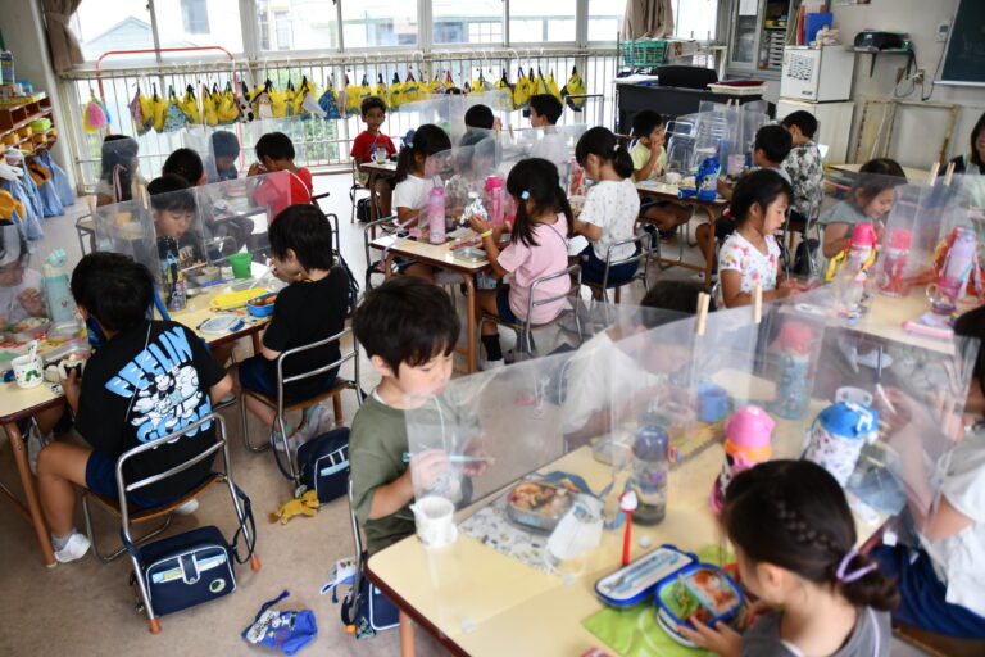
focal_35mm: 27
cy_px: 328
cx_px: 492
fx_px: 739
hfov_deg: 67.4
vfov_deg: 47.9
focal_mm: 18
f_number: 3.5
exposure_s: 1/250
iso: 560
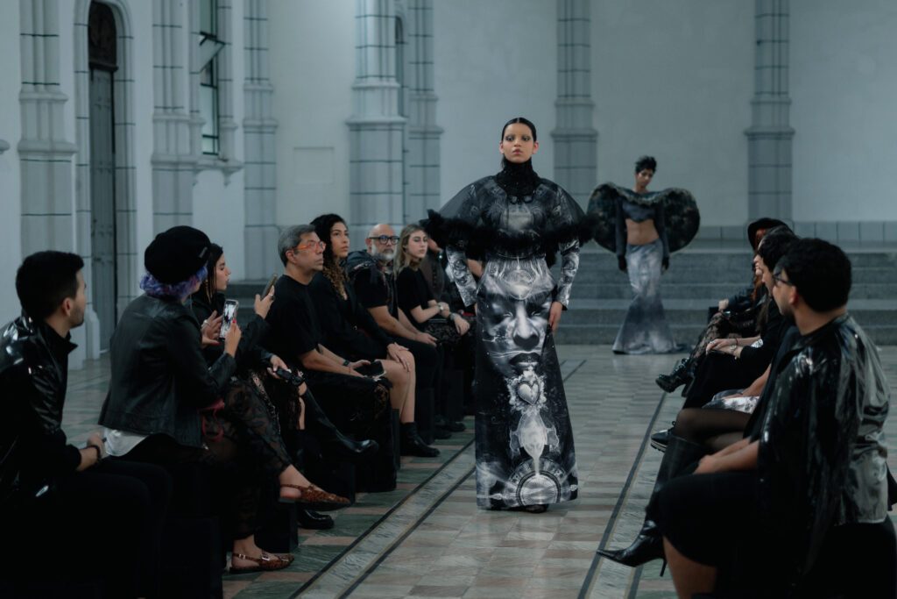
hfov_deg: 27.0
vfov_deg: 18.2
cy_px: 300
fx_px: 1869
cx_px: 448
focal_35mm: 75
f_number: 1.8
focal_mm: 50
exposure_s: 1/640
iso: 800
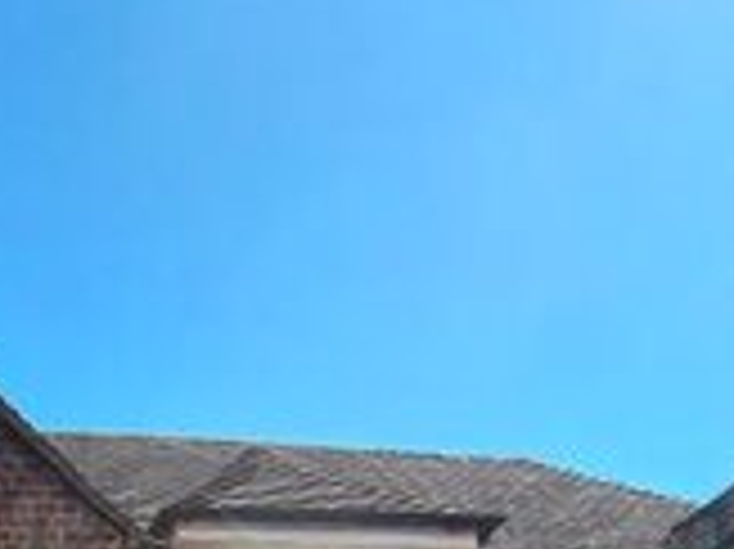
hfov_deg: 30.1
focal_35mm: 56
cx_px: -113
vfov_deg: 19.1
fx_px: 1187
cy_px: 1015
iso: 50
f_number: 2.2
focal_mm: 2.2
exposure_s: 1/746
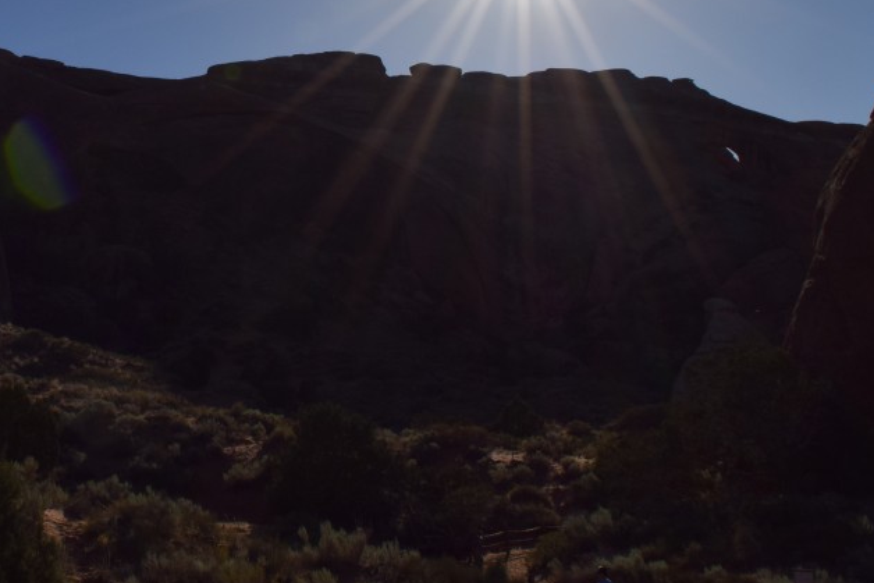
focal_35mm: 58
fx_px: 1408
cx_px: 159
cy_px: 104
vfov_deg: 23.0
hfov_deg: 33.4
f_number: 14
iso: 200
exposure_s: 1/800
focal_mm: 18
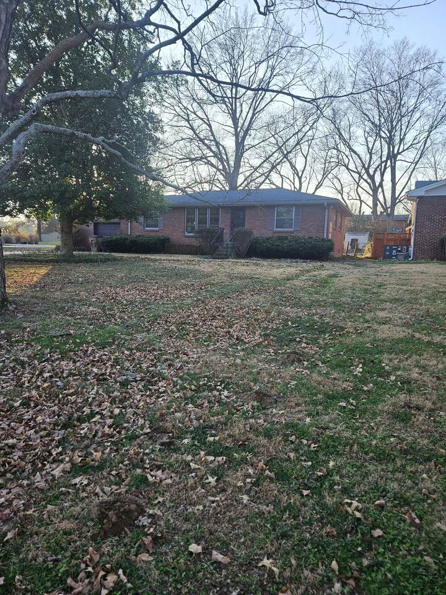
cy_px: 298
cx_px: 223
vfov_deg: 73.9
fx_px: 395
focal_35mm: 23
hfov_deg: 58.9
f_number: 1.8
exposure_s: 1/249
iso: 25
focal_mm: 5.4
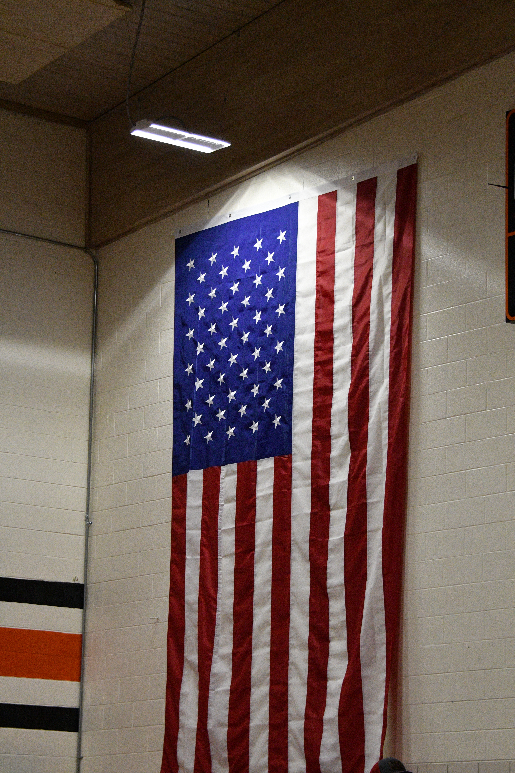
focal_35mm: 123
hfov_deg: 11.1
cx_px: 258
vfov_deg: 16.7
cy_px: 386
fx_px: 2639
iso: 6400
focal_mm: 82
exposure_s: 1/1600
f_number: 5.6
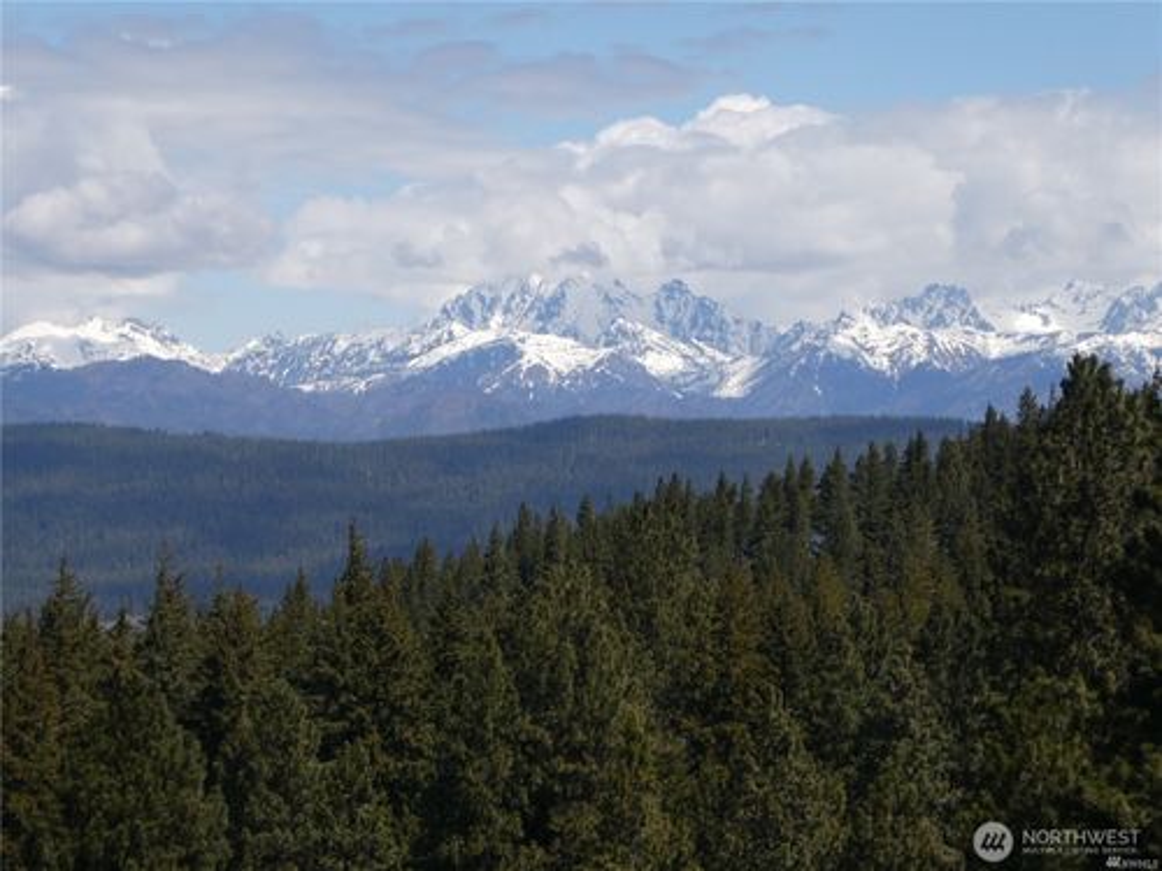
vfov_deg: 11.0
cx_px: 581
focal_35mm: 135
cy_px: 436
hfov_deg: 14.6
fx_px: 4532
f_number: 5.6
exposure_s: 1/500
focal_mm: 24.2
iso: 80
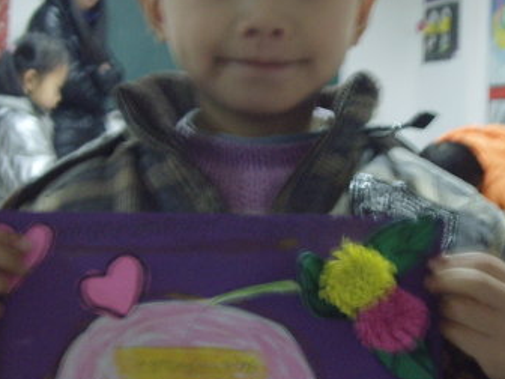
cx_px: 262
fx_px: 1167
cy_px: 201
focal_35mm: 80
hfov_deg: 24.4
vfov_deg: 18.4
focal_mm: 6.6
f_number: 3.5
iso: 200
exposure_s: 1/3
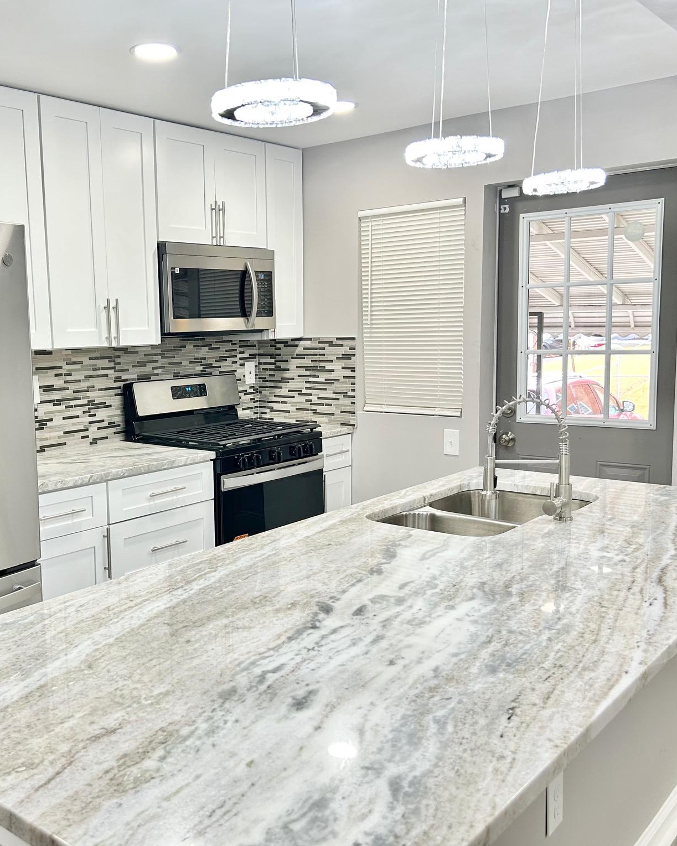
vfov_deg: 52.8
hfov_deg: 42.8
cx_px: 225
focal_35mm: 34
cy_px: 424
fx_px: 852
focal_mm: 5.7
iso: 100
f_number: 1.5
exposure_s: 1/60
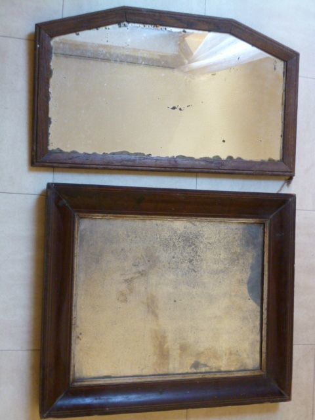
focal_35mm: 44
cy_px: 210
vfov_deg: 42.9
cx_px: 158
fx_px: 534
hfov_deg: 32.9
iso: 400
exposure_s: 1/10
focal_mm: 7.9
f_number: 3.4
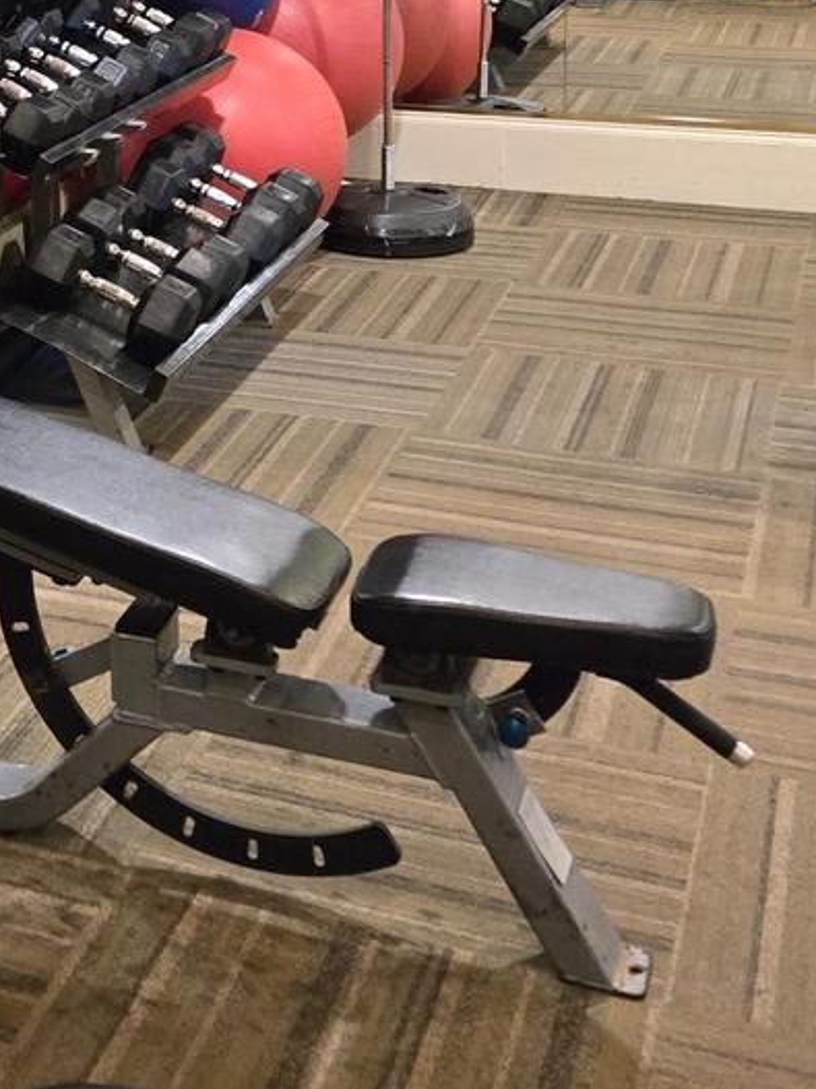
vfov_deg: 27.2
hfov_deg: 19.9
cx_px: -283
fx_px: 2107
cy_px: -19
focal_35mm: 67
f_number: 1.8
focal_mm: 5.4
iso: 1250
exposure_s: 1/60
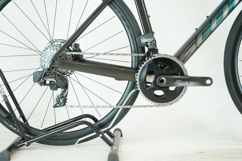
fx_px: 471
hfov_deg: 28.8
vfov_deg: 19.5
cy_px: 80
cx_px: 121
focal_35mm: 70
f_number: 6.3
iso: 2000
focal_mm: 70
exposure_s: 1/200
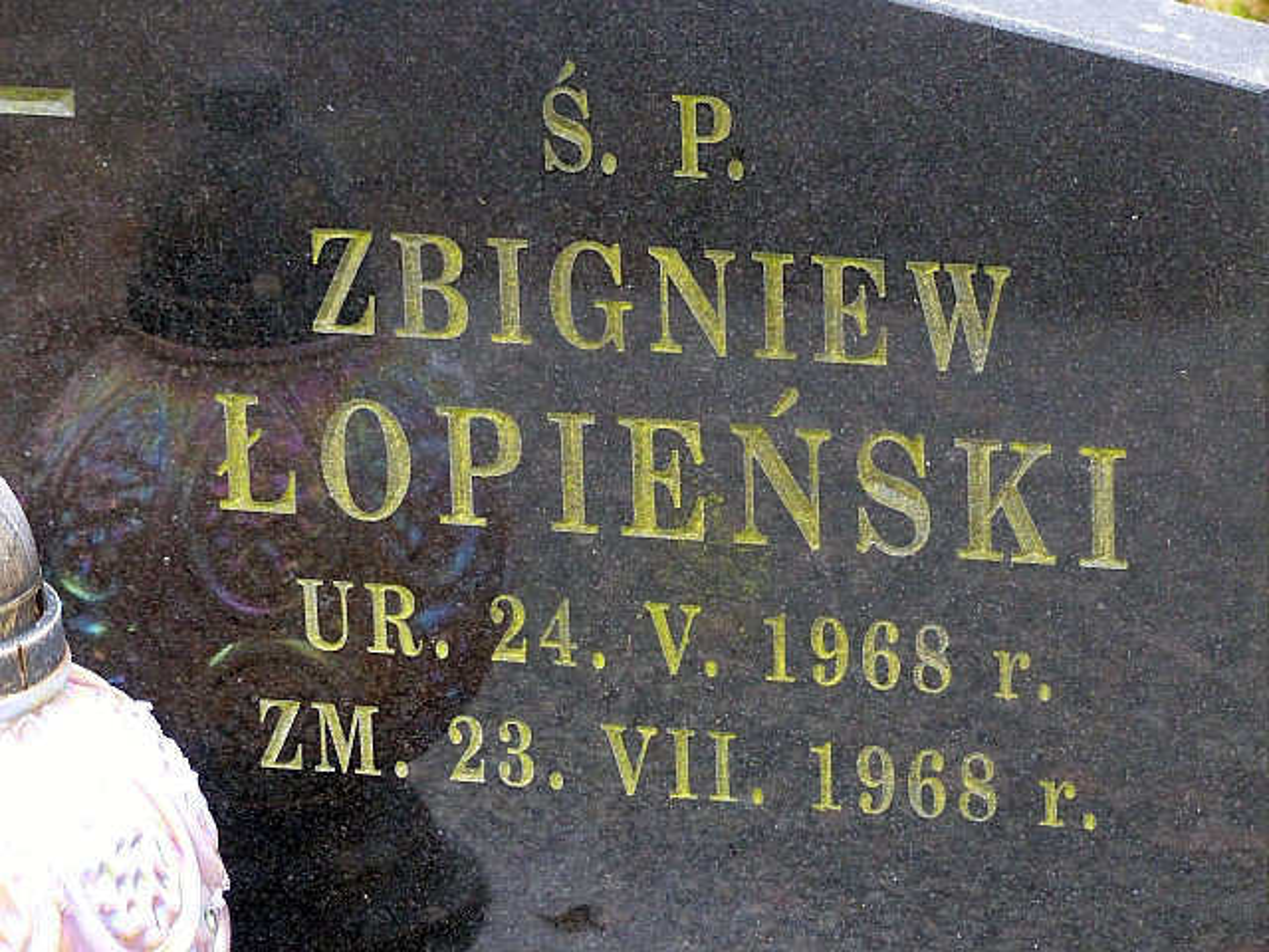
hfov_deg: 9.8
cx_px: 634
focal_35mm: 201
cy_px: 476
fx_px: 7369
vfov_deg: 7.4
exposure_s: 1/80
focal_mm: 36.2
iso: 400
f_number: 2.8
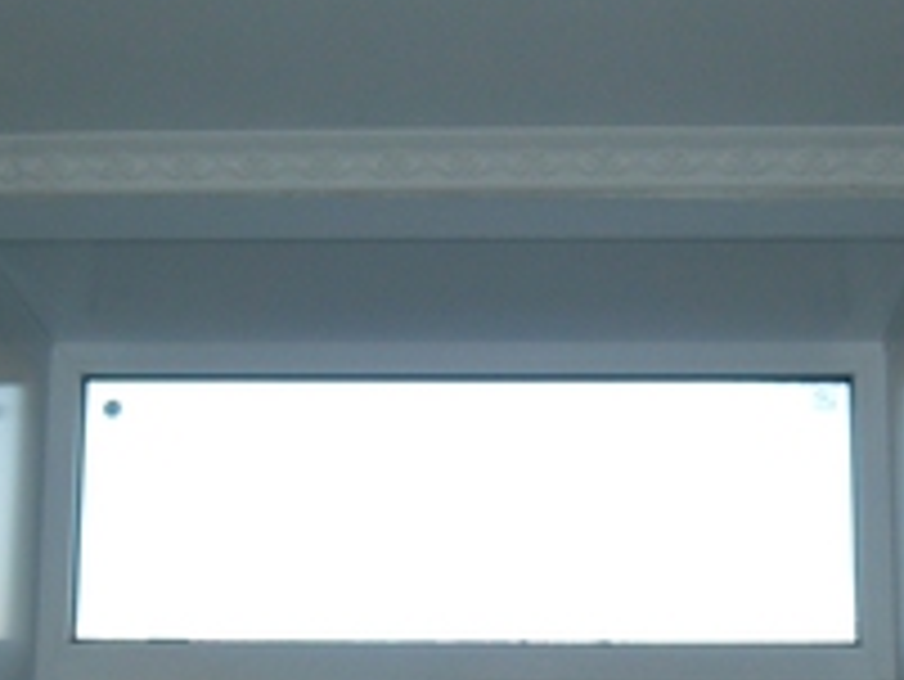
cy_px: 437
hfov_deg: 23.0
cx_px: 472
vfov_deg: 17.4
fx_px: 2221
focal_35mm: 85
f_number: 3.1
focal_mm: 6.3
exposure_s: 1/125
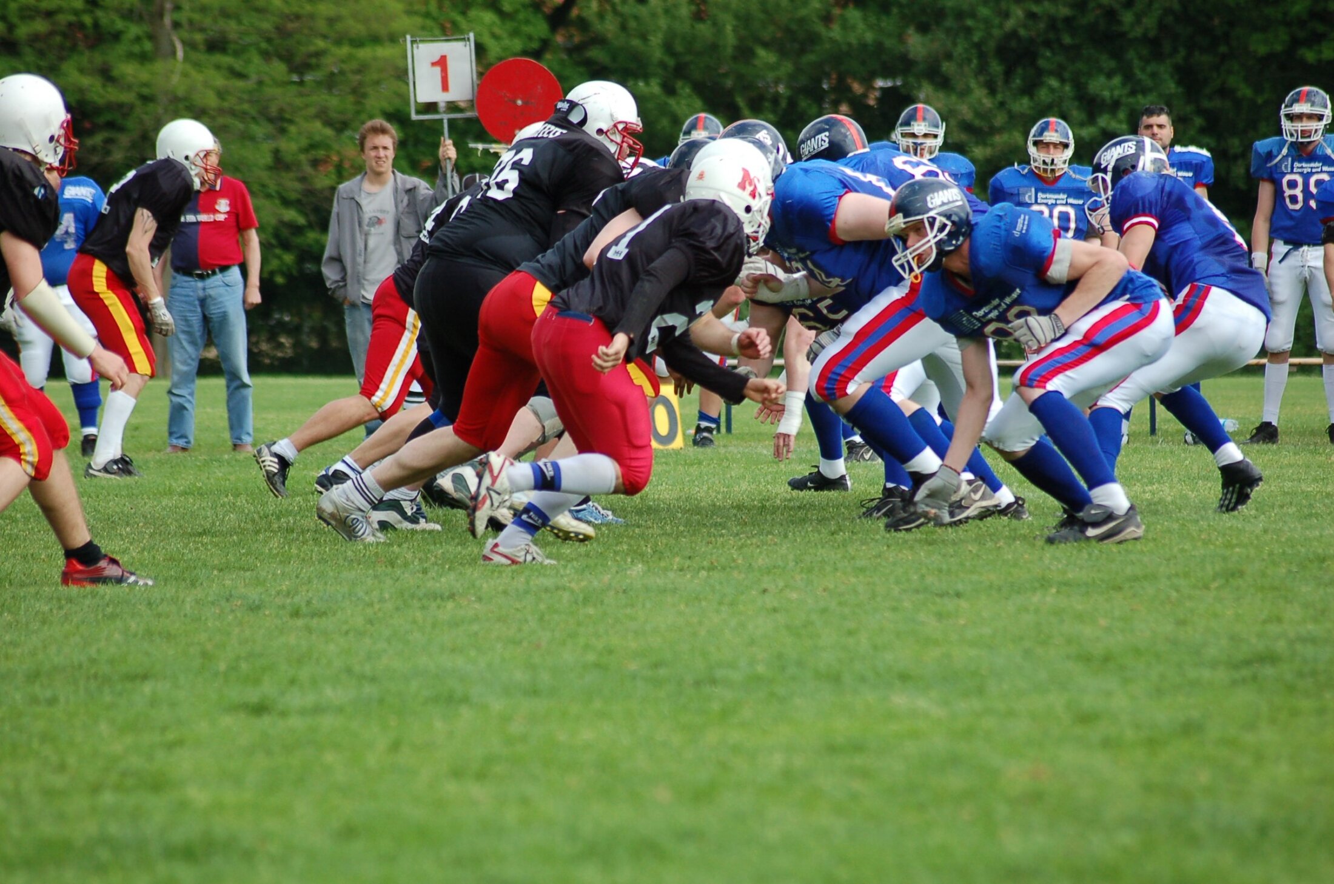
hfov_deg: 8.1
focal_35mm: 255
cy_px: 442
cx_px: 667
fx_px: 9431
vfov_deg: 5.4
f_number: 4.8
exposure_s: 1/1000
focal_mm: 170
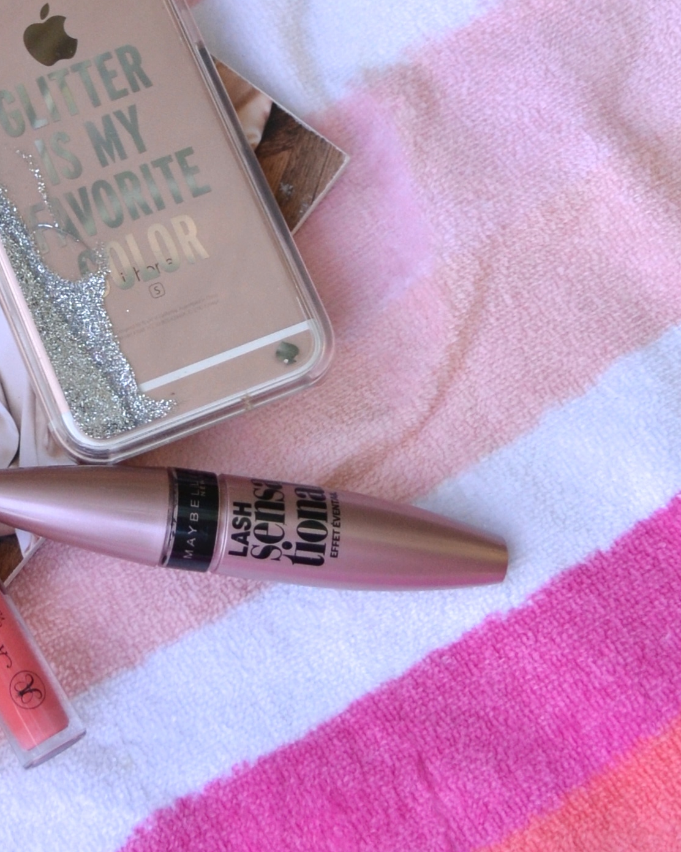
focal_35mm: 112
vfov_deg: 16.0
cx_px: -211
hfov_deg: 13.3
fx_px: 2822
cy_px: -336
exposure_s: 1/400
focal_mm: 24
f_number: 5.6
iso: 400
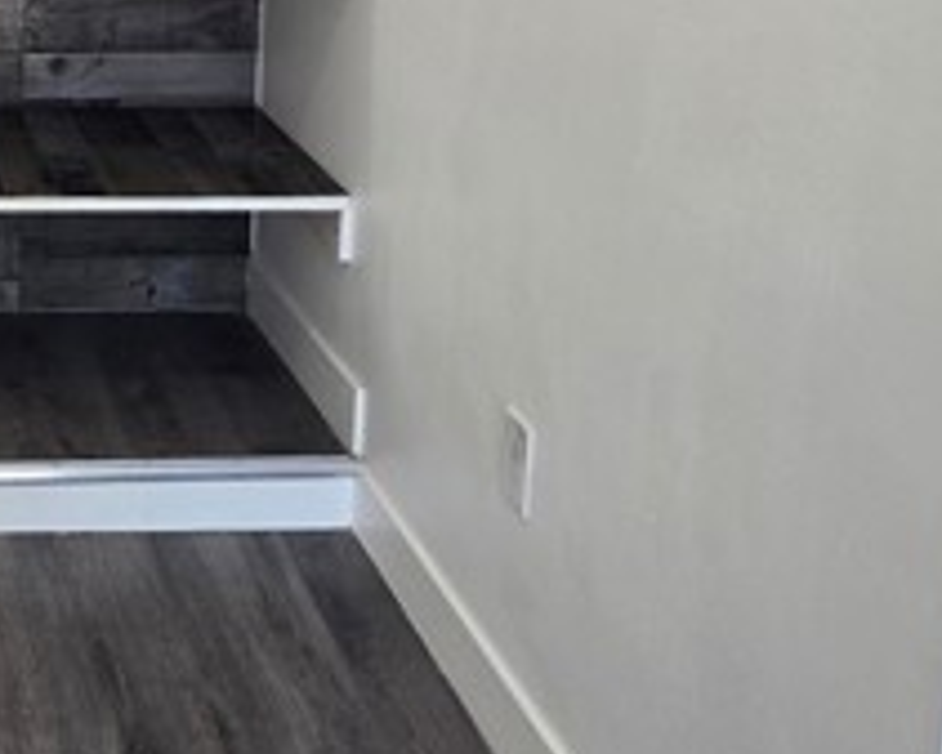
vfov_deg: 21.9
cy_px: 67
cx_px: -165
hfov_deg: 25.3
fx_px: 1897
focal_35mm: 68
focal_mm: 5.4
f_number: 1.8
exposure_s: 1/120
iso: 40
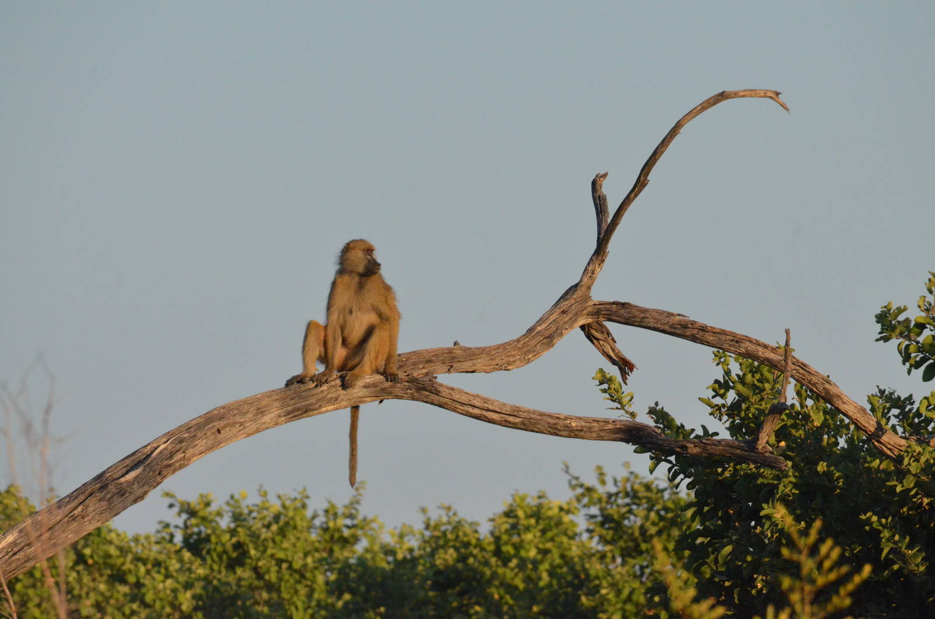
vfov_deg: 1.8
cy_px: 310
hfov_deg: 2.8
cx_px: 468
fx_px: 19440
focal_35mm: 750
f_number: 11
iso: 2500
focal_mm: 500
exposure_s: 1/2000
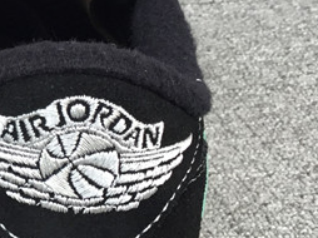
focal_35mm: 110
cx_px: -111
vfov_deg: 13.4
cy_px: 98
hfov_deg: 16.7
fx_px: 1010
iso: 25
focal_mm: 3.3
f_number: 2.4
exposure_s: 1/100
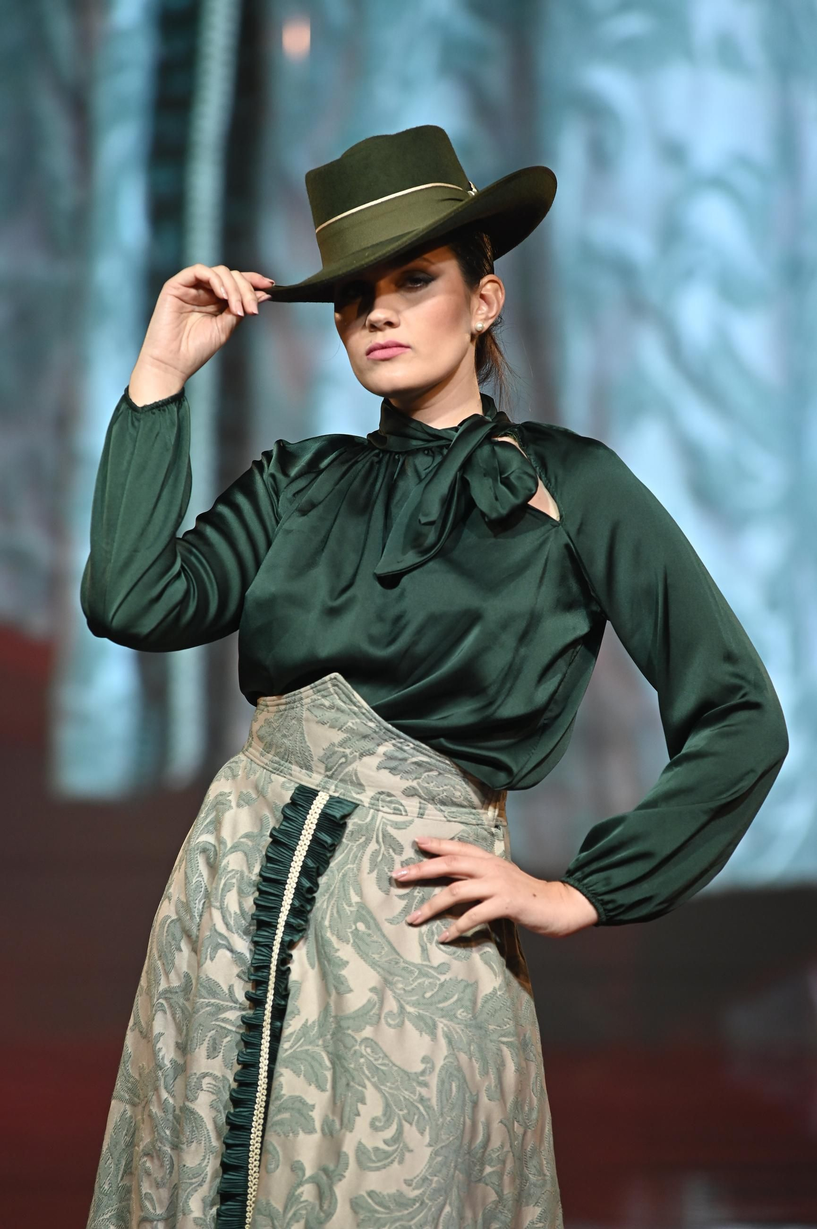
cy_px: 614
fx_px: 6818
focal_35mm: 200
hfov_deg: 6.9
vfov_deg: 10.3
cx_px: 408
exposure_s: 1/320
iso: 1600
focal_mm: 200
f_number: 4.5
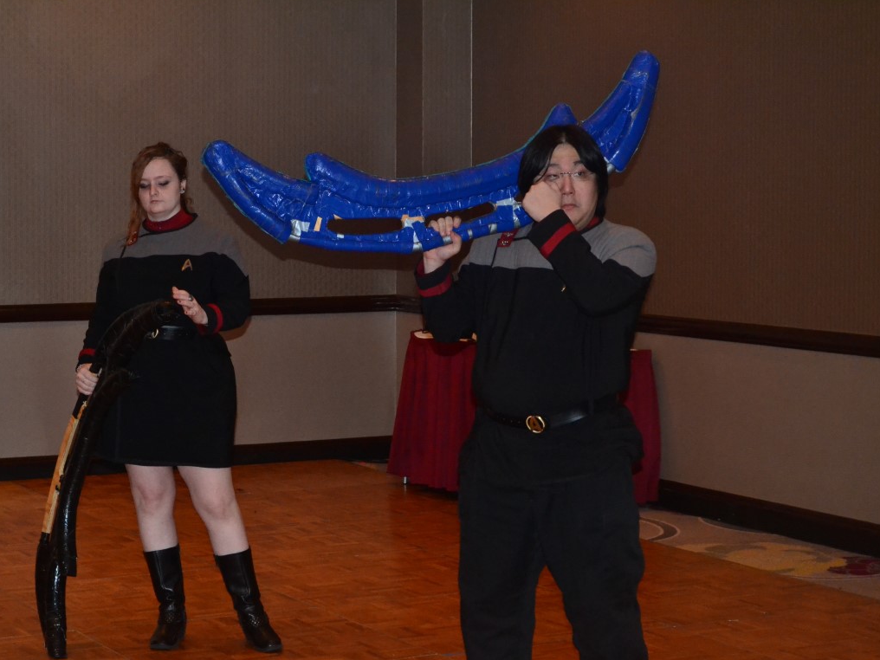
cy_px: 328
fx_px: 2161
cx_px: 386
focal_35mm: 85
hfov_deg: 23.0
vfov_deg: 17.4
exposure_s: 1/60
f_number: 7.1
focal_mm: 52
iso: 3200
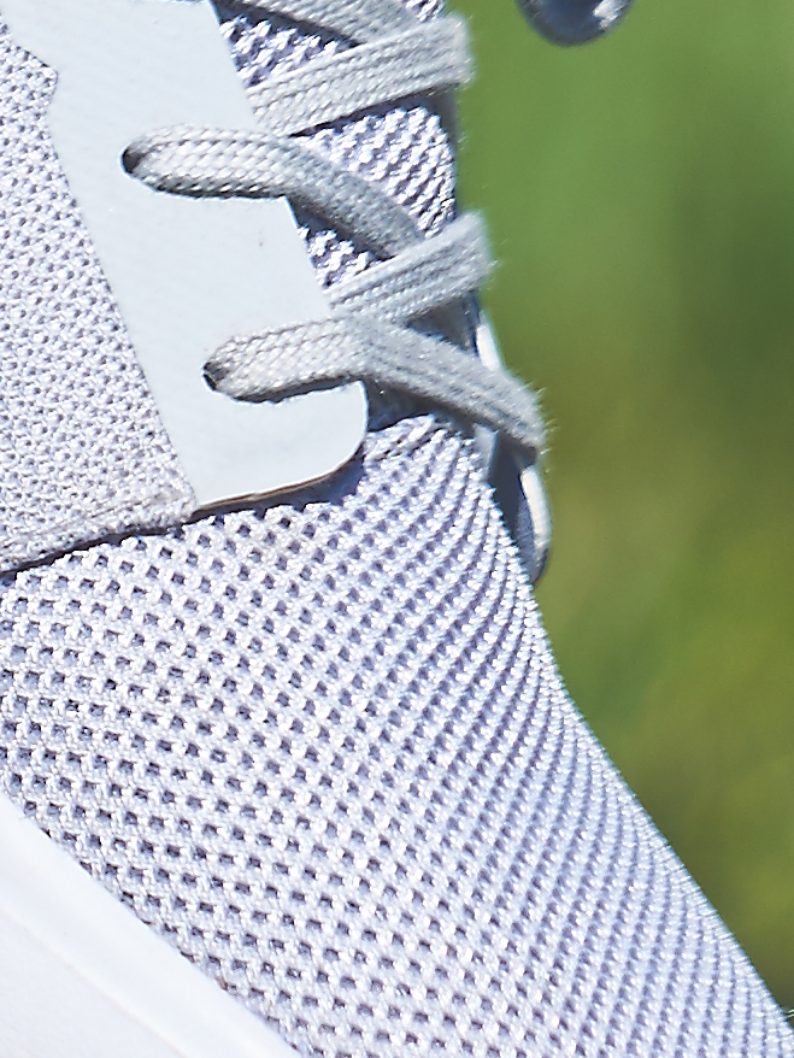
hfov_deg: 1.1
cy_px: 380
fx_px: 40167
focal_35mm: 1314
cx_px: -1564
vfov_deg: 1.5
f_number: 4
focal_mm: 200
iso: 100
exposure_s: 1/1000
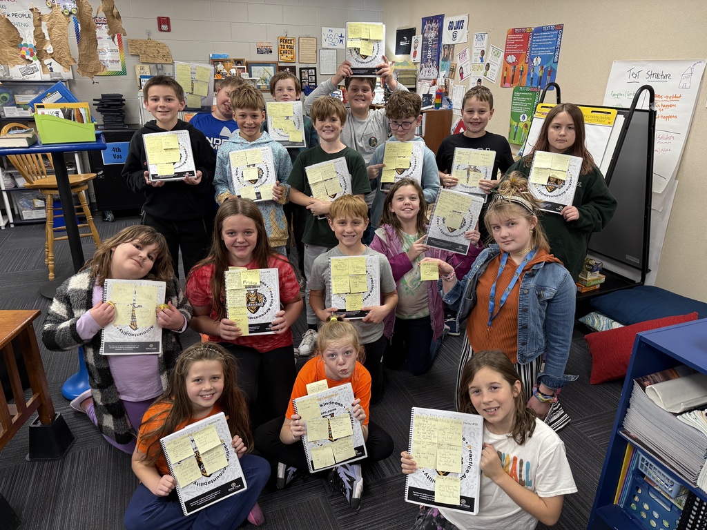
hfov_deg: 71.6
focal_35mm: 24
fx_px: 490
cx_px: 354
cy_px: 265
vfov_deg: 56.8
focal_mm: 6.76
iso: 200
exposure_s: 1/100
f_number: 1.78
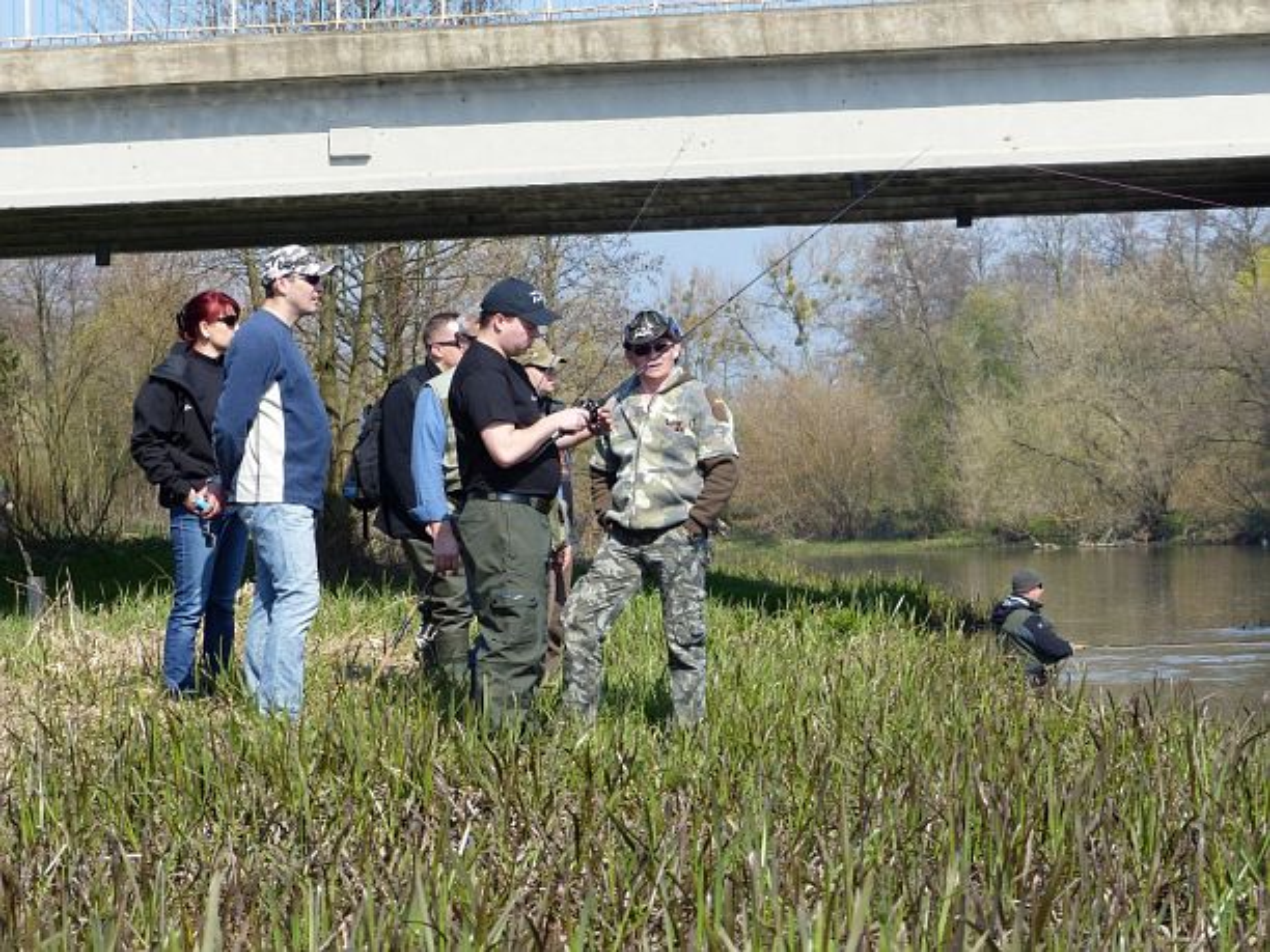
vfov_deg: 9.6
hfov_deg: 12.7
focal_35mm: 155
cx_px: 635
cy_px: 476
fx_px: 5687
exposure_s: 1/640
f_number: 4
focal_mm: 27.8
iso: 100
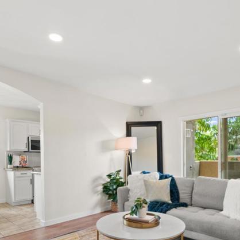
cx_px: 115
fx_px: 196
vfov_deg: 61.4
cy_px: 160
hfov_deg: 62.9
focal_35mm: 25
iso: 250
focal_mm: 12
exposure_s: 1/2
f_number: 7.1
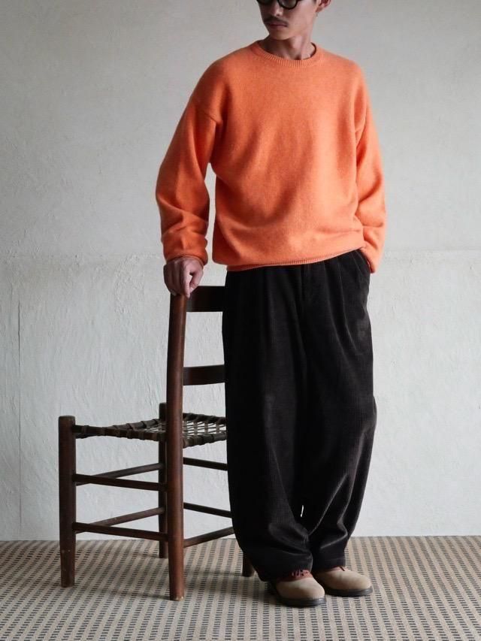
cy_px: 320
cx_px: 240
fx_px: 1260
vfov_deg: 28.6
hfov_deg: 21.6
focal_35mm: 68
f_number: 3.8
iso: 3200
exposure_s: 1/25
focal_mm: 34
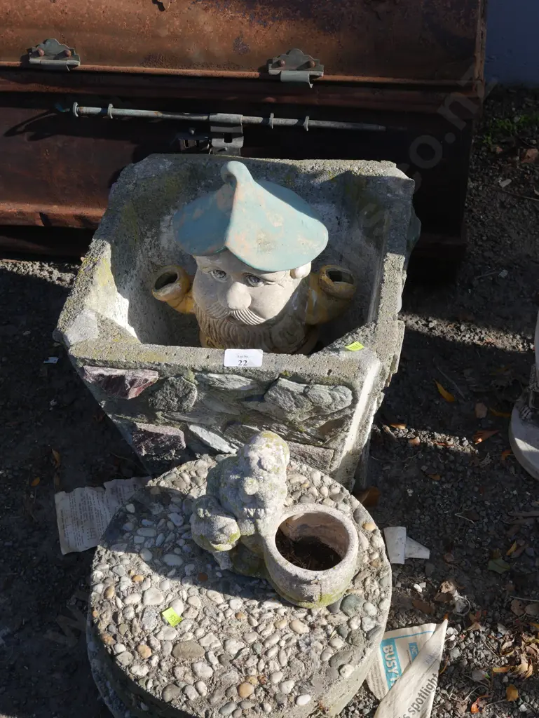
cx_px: 270
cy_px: 359
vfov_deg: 38.2
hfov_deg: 29.1
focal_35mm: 50
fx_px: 1037
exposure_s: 1/250
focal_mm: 25
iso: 200
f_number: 8
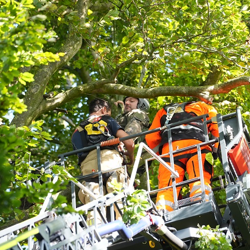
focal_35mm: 323
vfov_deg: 5.4
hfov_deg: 5.4
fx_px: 2639
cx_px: 194
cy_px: 135
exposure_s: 1/200
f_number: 4
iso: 400
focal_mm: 200
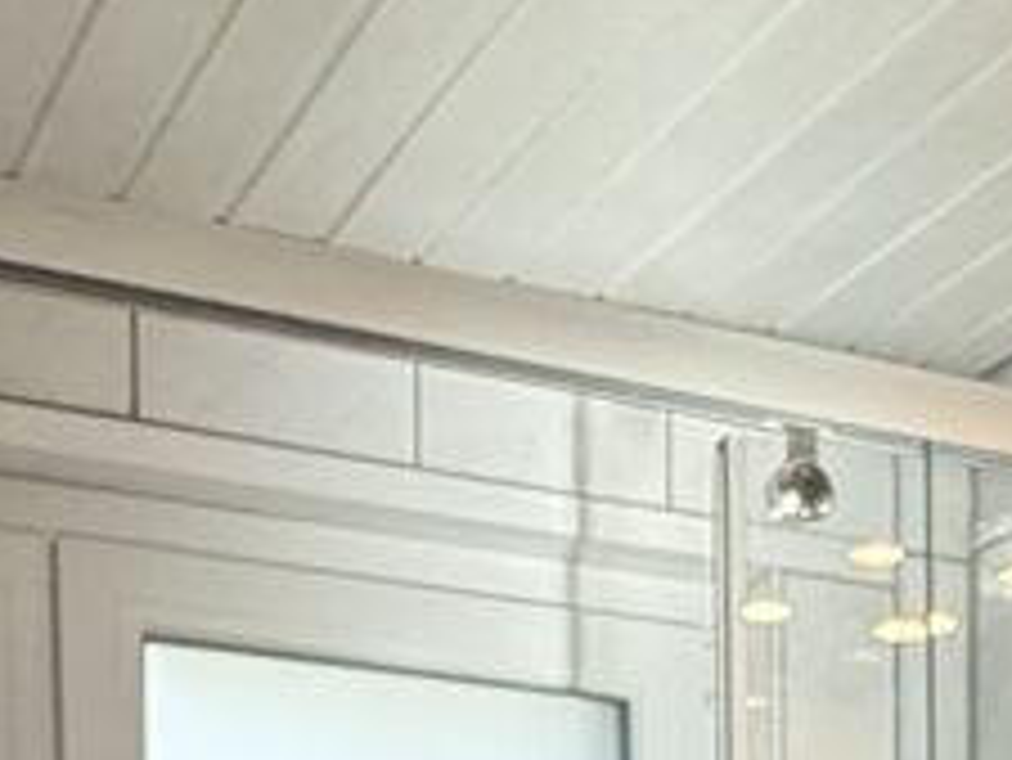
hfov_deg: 21.6
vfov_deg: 14.7
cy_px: 1403
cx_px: 1052
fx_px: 2545
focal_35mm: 87
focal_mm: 2.22
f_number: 2.2
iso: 500
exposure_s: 1/100
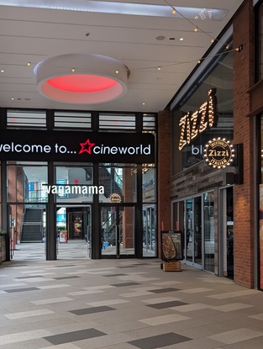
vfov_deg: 49.3
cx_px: 104
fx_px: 373
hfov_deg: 38.6
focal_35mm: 37
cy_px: 227
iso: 592
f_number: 1.68
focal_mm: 6.9
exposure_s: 1/1271
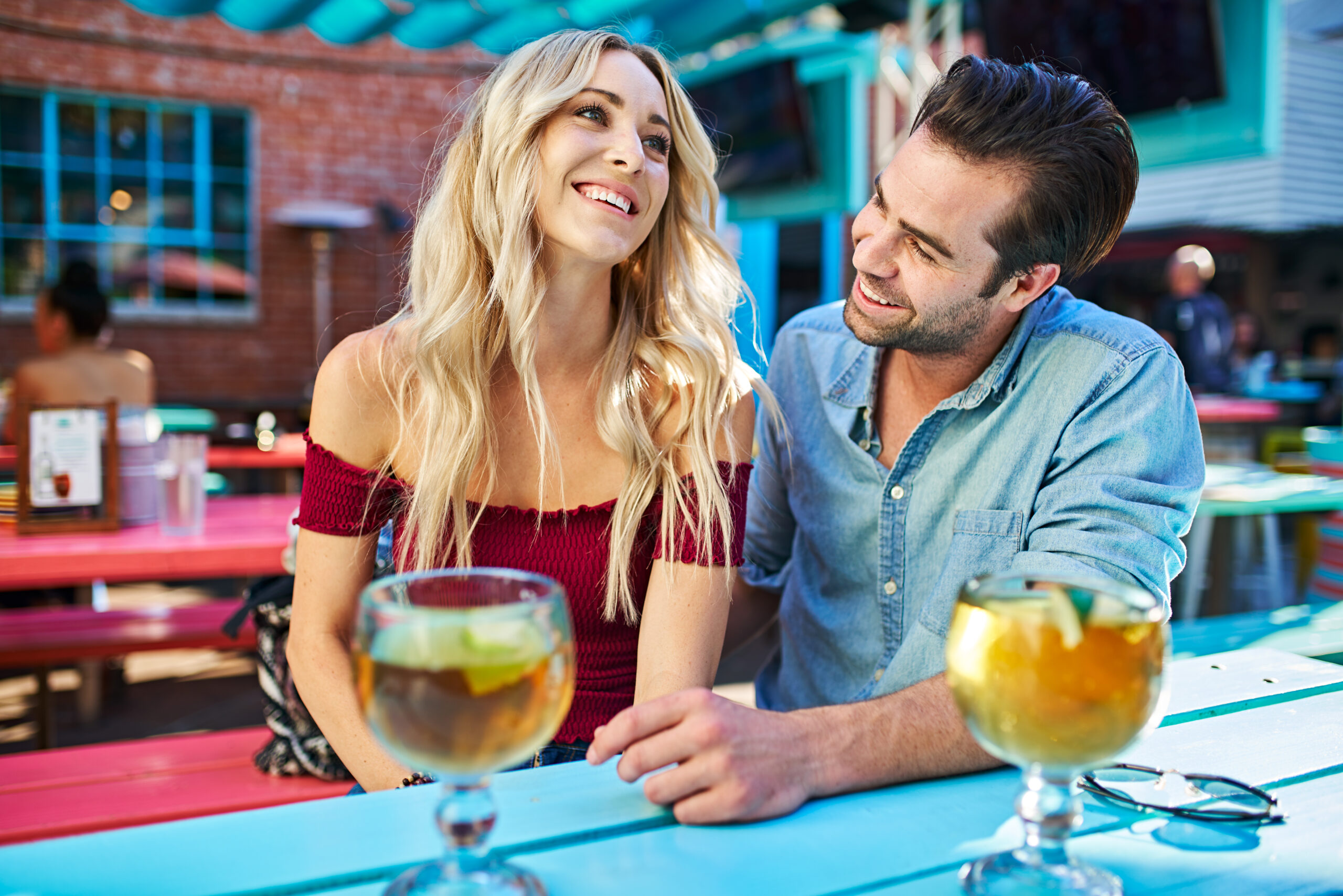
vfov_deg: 37.9
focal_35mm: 35
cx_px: 672
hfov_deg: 54.4
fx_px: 1306
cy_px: 448
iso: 100
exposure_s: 1/500
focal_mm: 35
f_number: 2
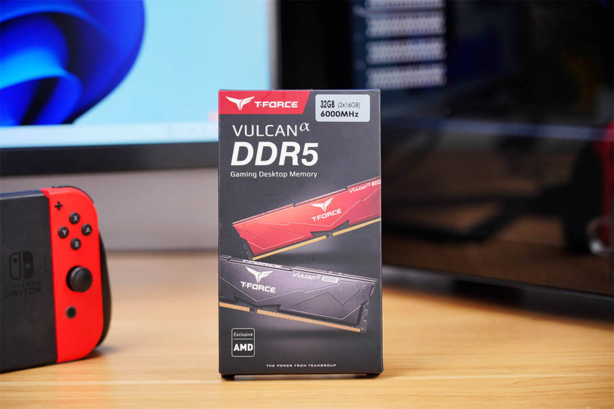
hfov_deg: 20.6
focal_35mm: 99
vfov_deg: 13.8
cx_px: 307
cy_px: 204
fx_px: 1688
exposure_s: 1/100
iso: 640
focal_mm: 99
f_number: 4
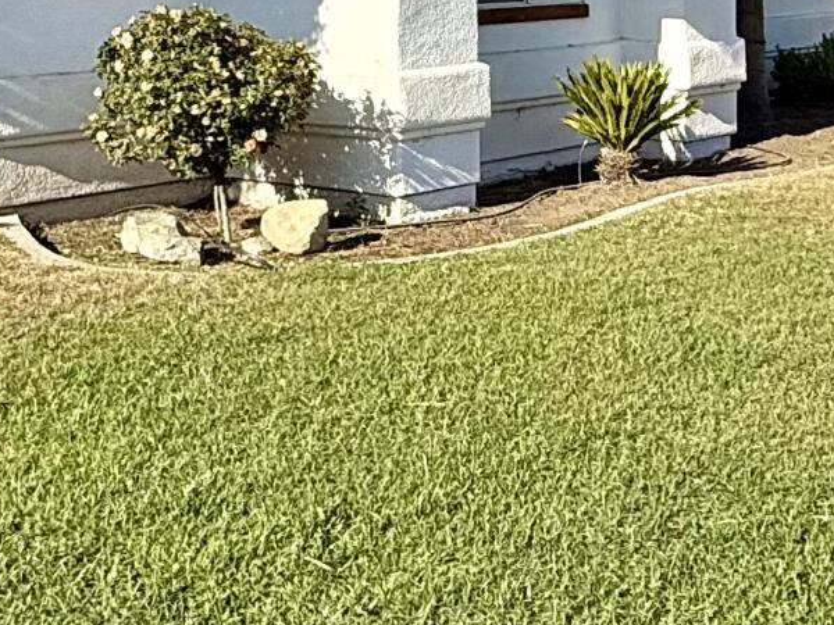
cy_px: 60
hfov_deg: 27.7
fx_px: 1687
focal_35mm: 70
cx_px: 507
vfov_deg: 20.6
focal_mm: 2.22
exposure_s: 1/1901
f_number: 2.2
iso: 50
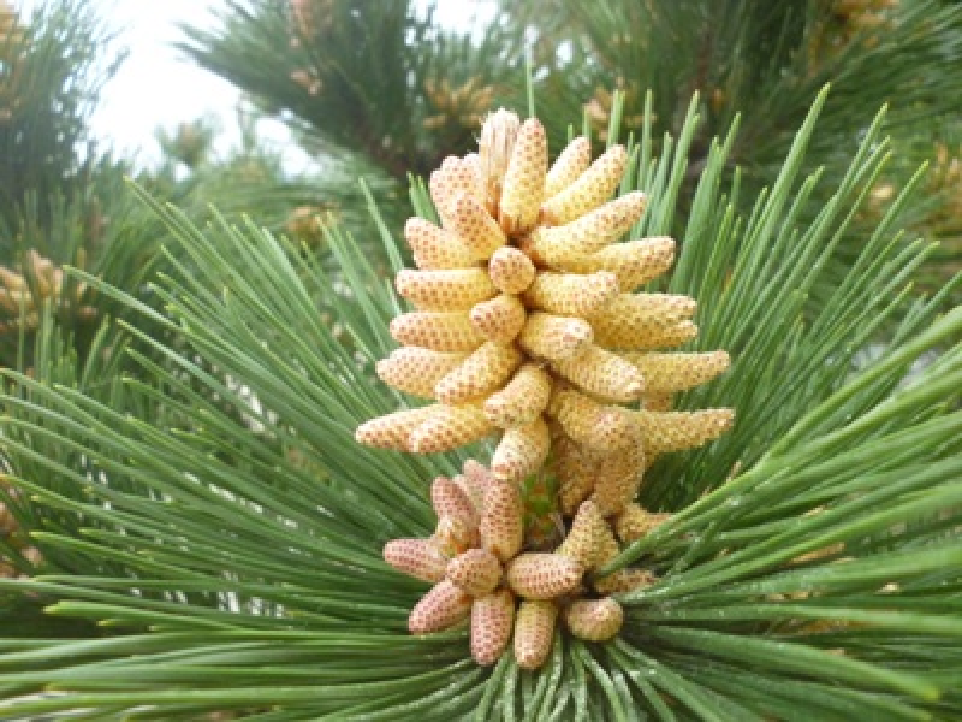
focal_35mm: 28
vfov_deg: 49.7
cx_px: 481
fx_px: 778
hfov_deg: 63.4
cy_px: 361
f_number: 3.1
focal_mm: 5
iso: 400
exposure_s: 1/50
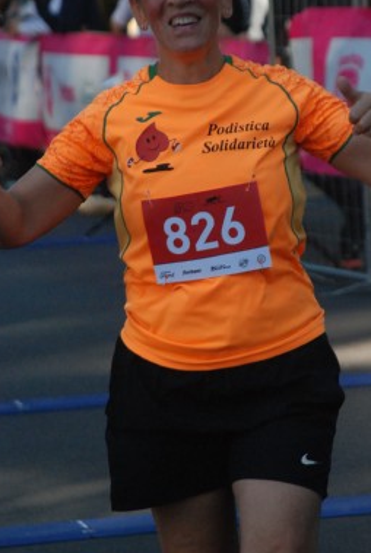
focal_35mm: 321
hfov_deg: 4.3
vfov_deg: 6.4
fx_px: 4941
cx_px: 258
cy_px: 222
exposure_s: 1/640
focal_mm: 135
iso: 1000
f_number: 5.6
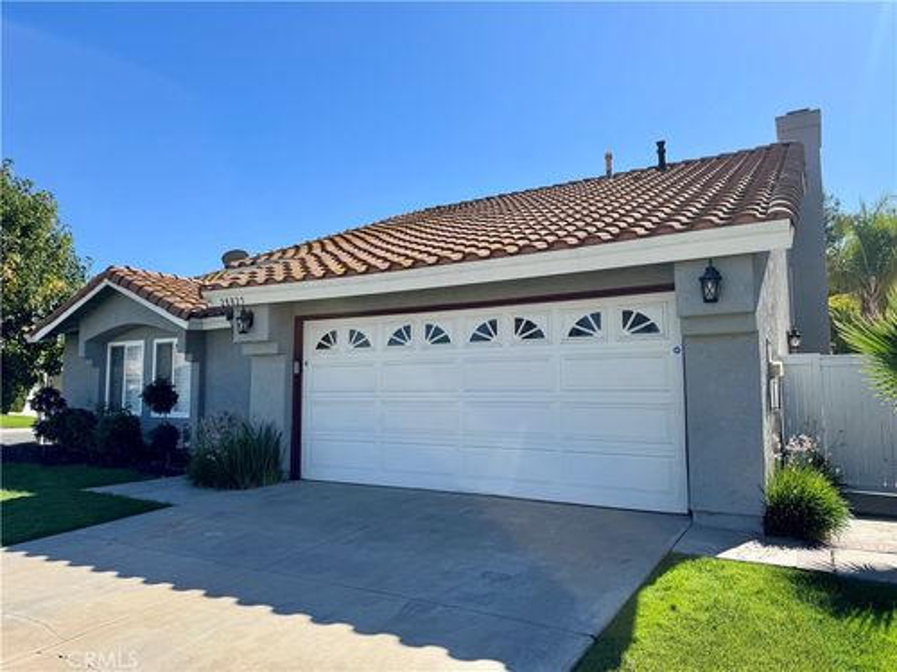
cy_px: 336
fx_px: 622
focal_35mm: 24
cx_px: 448
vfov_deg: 56.8
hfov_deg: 71.6
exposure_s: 1/3802
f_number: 1.78
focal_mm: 6.76
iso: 80
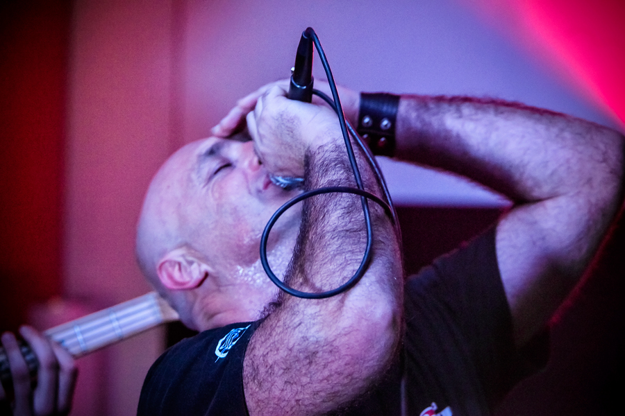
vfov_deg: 11.0
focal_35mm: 125
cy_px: 208
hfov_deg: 16.4
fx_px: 2170
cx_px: 312
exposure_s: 1/80
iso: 6400
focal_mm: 125
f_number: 4.5
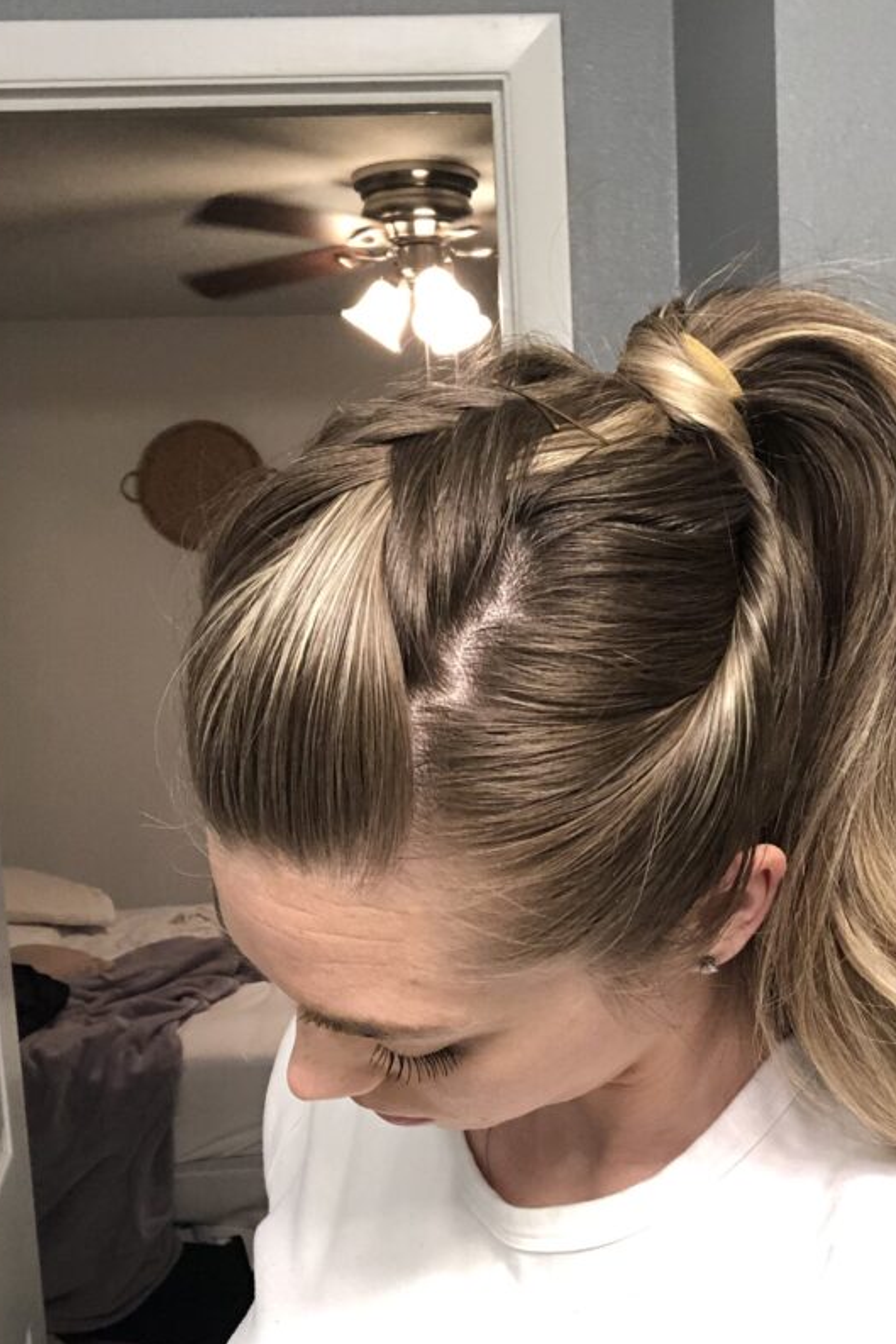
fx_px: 1605
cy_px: 859
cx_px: 573
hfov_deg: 31.0
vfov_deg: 45.0
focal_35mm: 43
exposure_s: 1/60
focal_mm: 2.87
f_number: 2.2
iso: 250
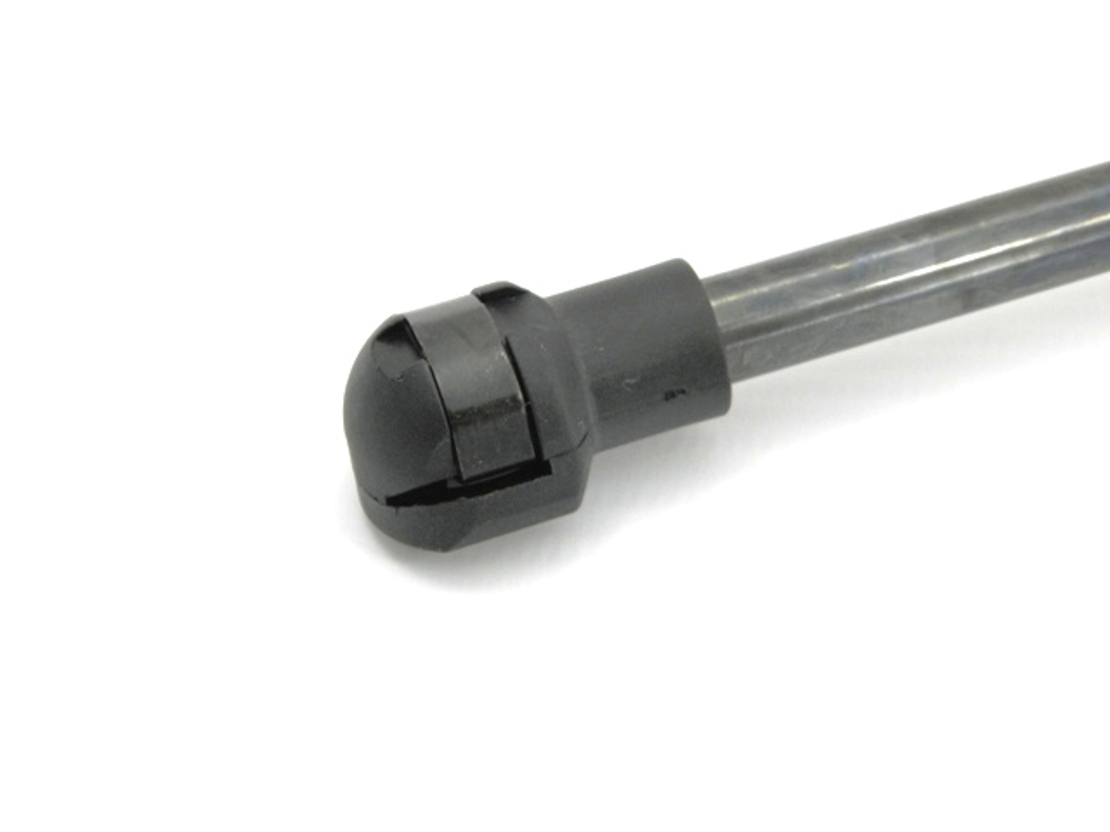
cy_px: 416
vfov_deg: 18.0
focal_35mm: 82
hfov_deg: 23.8
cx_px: 555
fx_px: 2629
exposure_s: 1/160
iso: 100
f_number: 4.2
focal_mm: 14.6
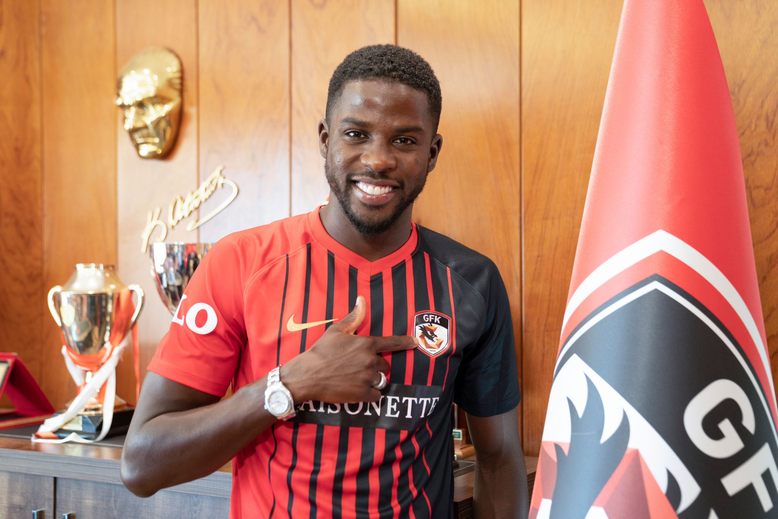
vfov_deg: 38.9
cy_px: 260
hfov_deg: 55.8
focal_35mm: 34
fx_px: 735
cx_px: 389
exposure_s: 1/320
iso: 10000
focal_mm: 34
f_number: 5.6
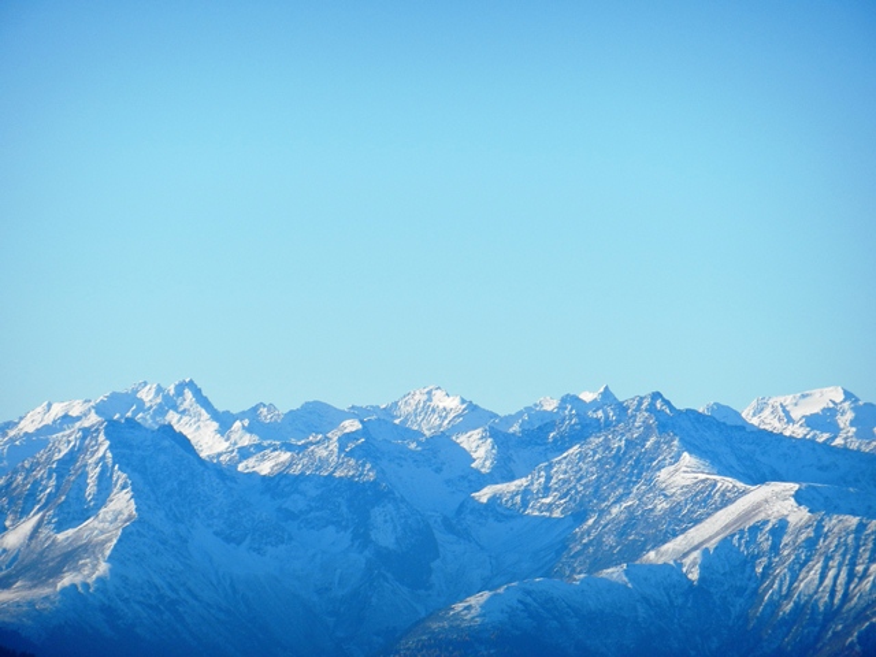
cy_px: 328
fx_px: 8554
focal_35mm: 338
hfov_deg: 5.9
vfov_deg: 4.4
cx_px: 438
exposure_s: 1/640
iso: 160
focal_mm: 60.8
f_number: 5.3
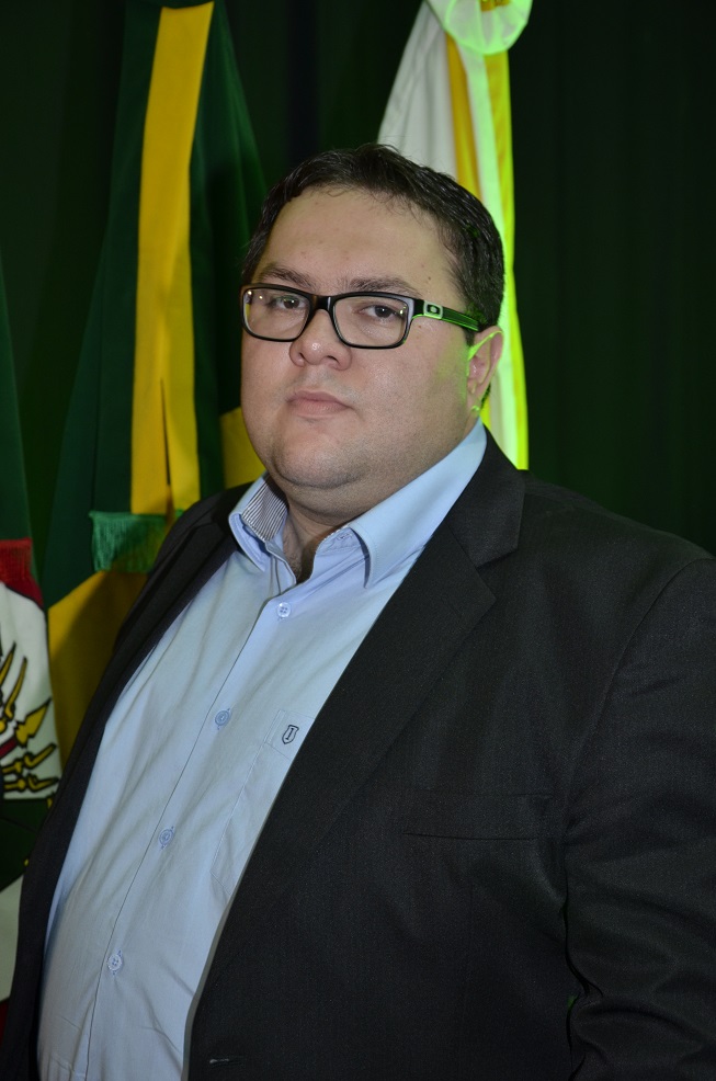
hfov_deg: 21.5
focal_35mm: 63
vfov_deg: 32.0
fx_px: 1888
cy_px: 540
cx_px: 358
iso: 640
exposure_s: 1/60
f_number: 4.8
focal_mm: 42
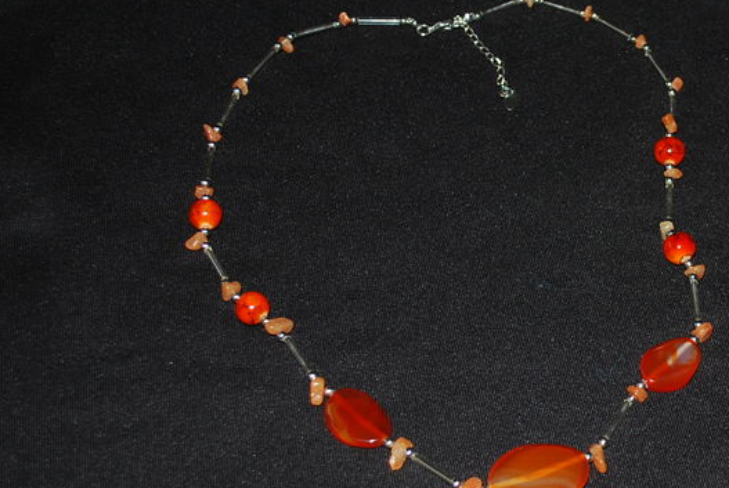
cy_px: 258
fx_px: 1501
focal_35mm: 74
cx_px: 667
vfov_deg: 18.5
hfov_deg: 26.3
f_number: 4.5
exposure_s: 1/60
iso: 200
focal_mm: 26
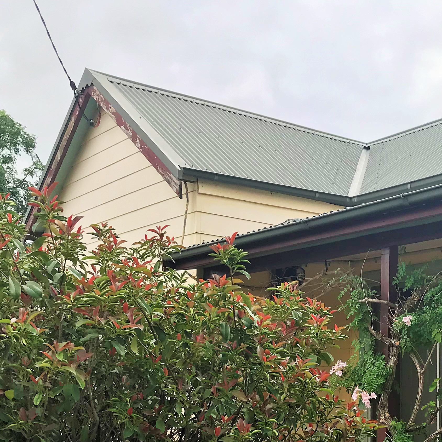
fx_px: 852
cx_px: 352
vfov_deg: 28.0
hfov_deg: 28.5
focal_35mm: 59
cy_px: 394
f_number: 1.8
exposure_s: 1/447
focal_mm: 3.99
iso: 20
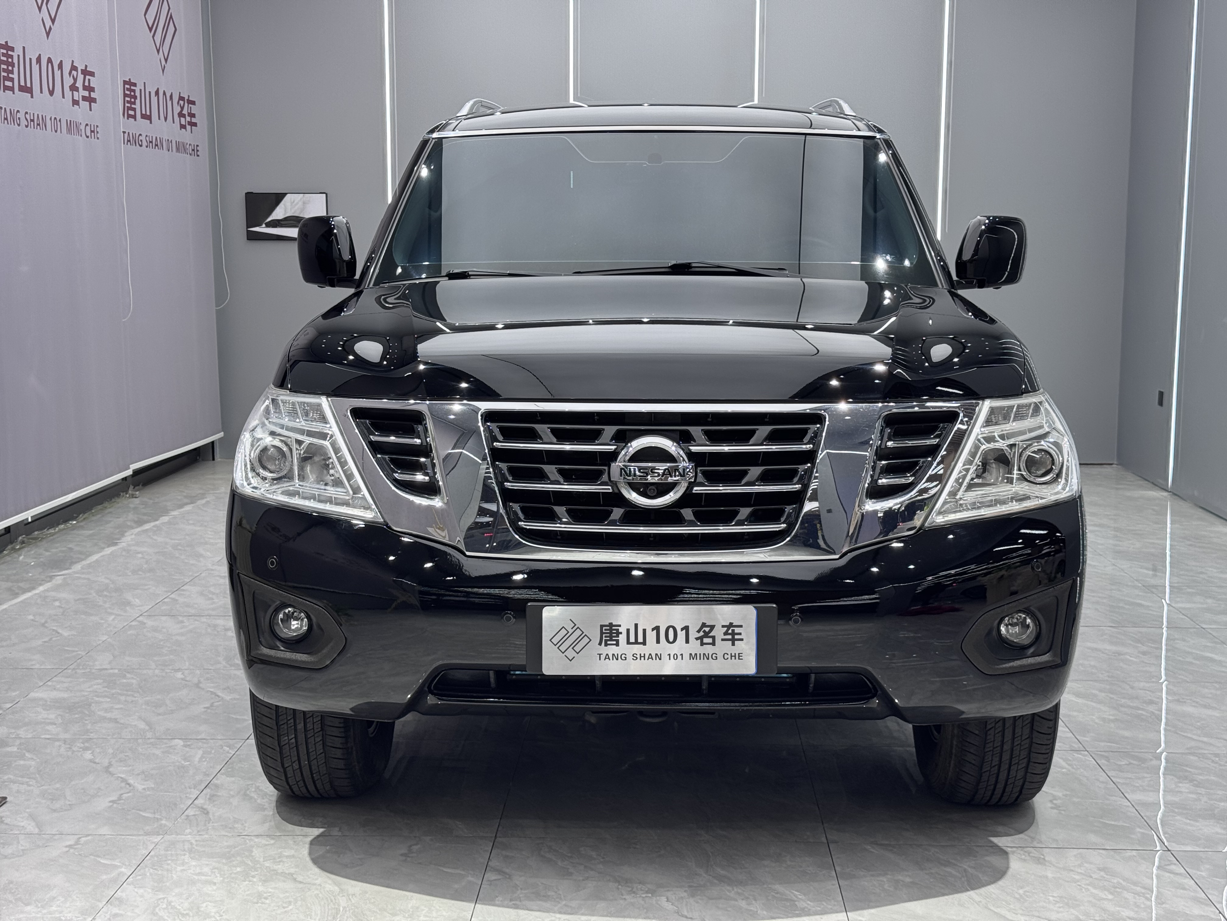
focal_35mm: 48
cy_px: 460
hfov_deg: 39.7
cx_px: 614
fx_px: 1701
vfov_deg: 30.3
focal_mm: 6.76
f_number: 1.78
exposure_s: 1/100
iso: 64
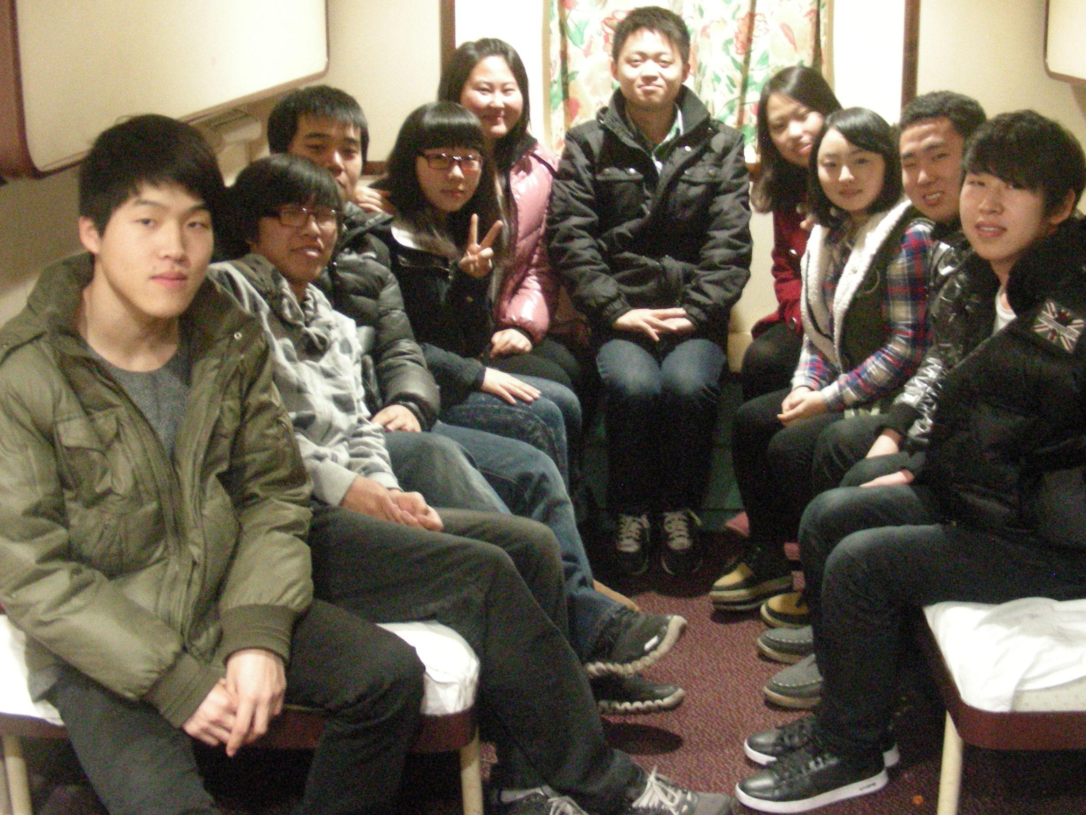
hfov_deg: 41.2
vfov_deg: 31.5
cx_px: 588
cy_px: 351
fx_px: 1443
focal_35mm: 46
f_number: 3.5
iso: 800
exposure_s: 1/1.7
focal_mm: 6.3
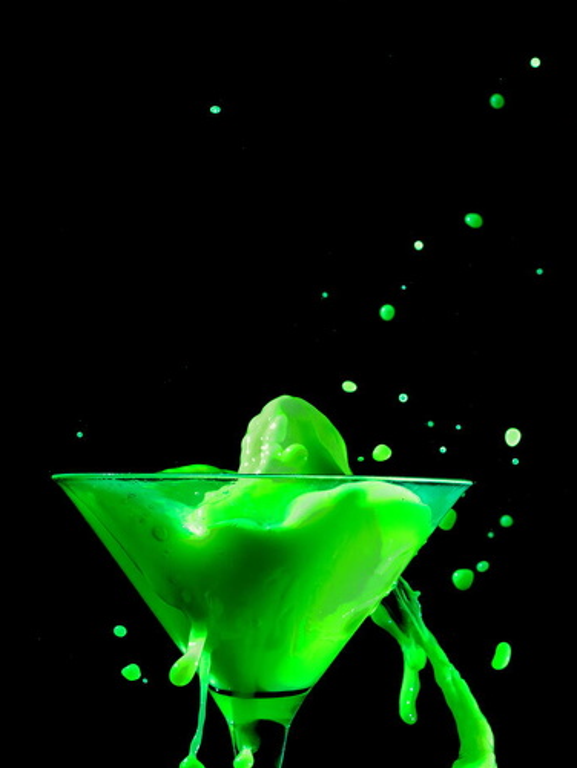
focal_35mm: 181
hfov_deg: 8.2
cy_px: 570
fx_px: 4021
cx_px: 231
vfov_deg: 10.9
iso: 320
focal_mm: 60
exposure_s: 1/200
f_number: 11
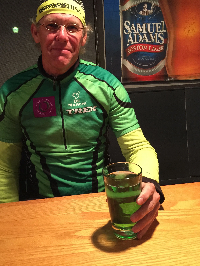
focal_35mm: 35
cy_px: 106
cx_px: 94
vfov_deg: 52.3
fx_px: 270
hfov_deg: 40.7
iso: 125
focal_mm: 4.15
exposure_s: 1/10
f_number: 2.2
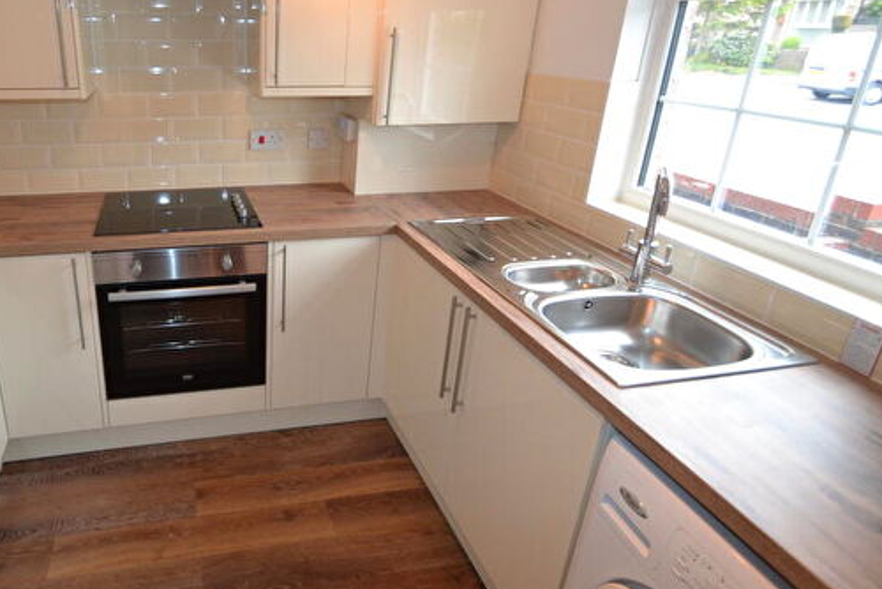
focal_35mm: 21
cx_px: 270
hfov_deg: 77.6
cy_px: 223
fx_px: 515
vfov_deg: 58.9
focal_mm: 10
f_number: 3.5
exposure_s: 1/60
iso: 560
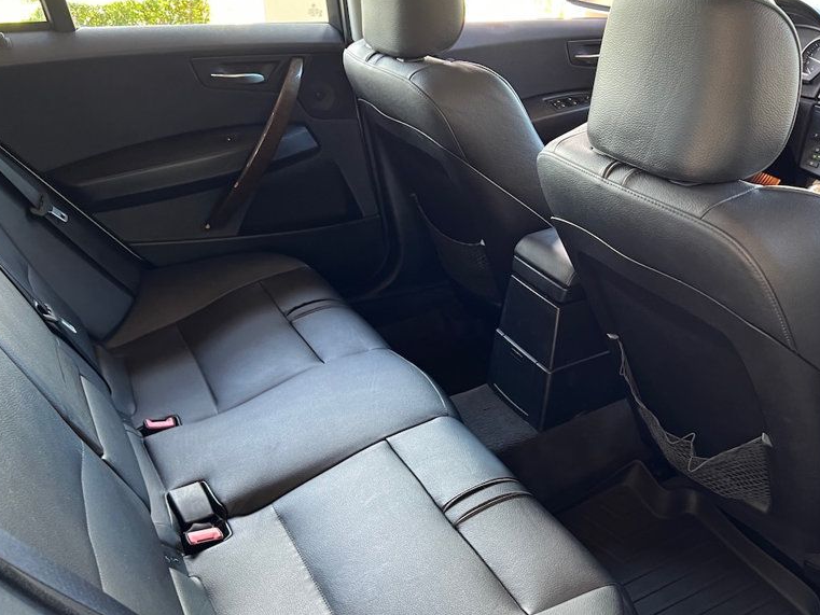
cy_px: 340
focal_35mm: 35
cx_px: 469
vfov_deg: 40.7
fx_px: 829
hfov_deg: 52.4
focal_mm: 5.7
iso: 160
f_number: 1.5
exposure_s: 1/60
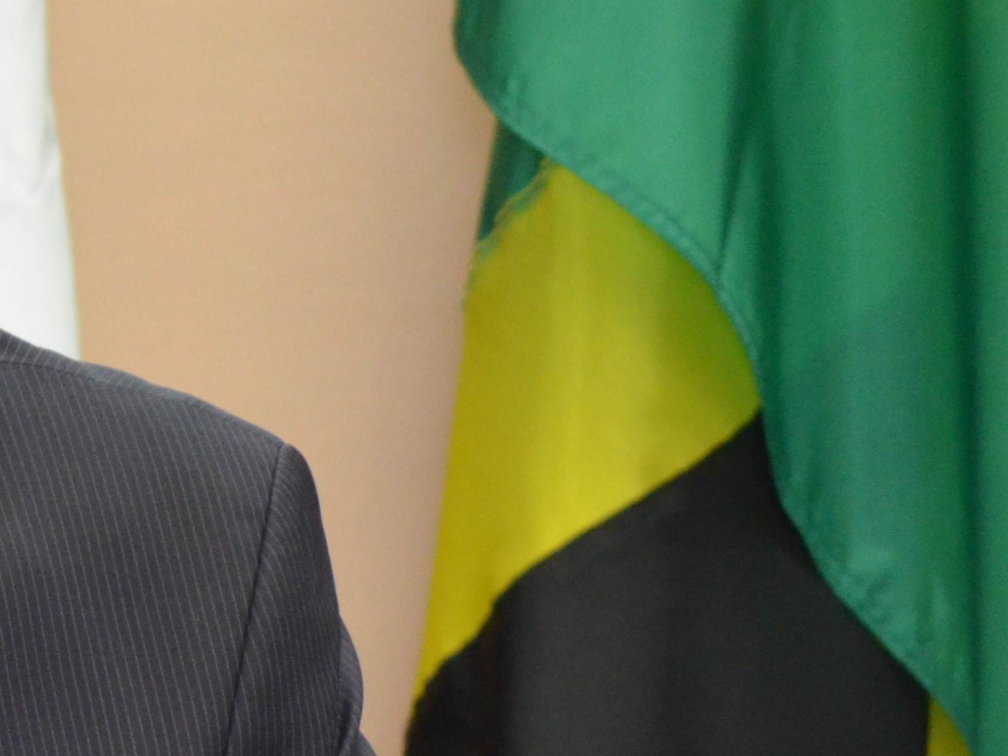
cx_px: -466
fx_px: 25332
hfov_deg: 2.3
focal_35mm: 870
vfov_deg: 1.7
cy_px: 634
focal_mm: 200
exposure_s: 1/50
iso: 2500
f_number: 5.6
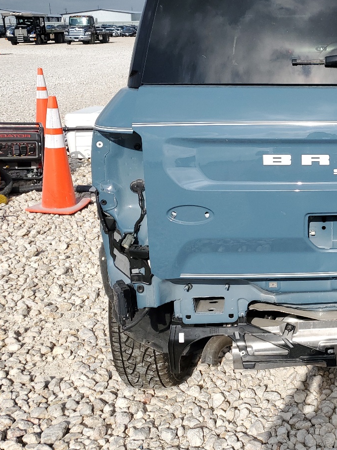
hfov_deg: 29.2
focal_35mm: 46
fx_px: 597
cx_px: 347
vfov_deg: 41.1
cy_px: 183
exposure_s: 1/5000
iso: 50
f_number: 1.5
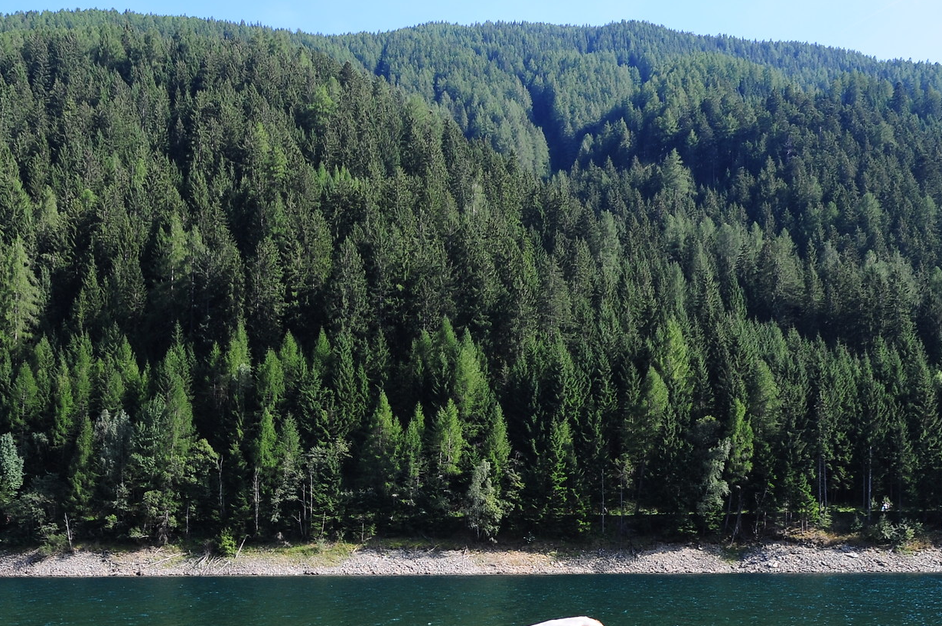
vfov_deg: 32.5
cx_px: 327
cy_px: 559
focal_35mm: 39
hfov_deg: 48.9
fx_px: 1019
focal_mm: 20
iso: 200
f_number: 7.1
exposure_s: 1/200
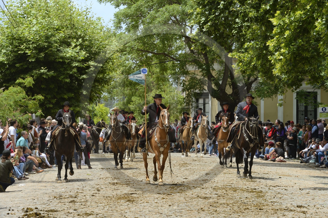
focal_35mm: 170
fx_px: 1548
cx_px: 164
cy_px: 109
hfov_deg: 12.1
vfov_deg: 8.1
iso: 400
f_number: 14
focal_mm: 170
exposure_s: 1/250
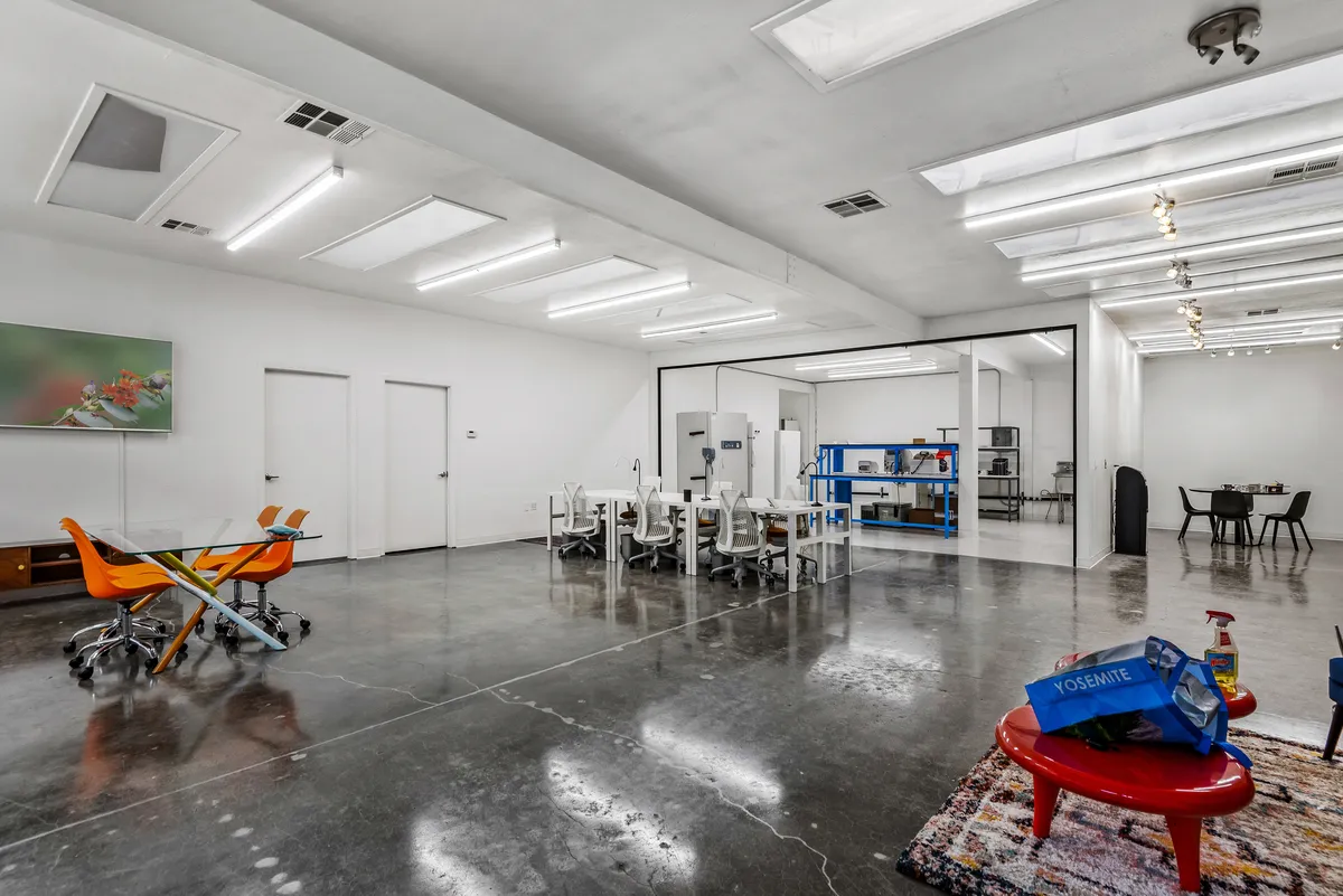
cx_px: 672
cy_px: 448
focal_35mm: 16
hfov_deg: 96.7
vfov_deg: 73.8
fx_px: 597
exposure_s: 1/4
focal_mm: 16
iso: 640
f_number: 8
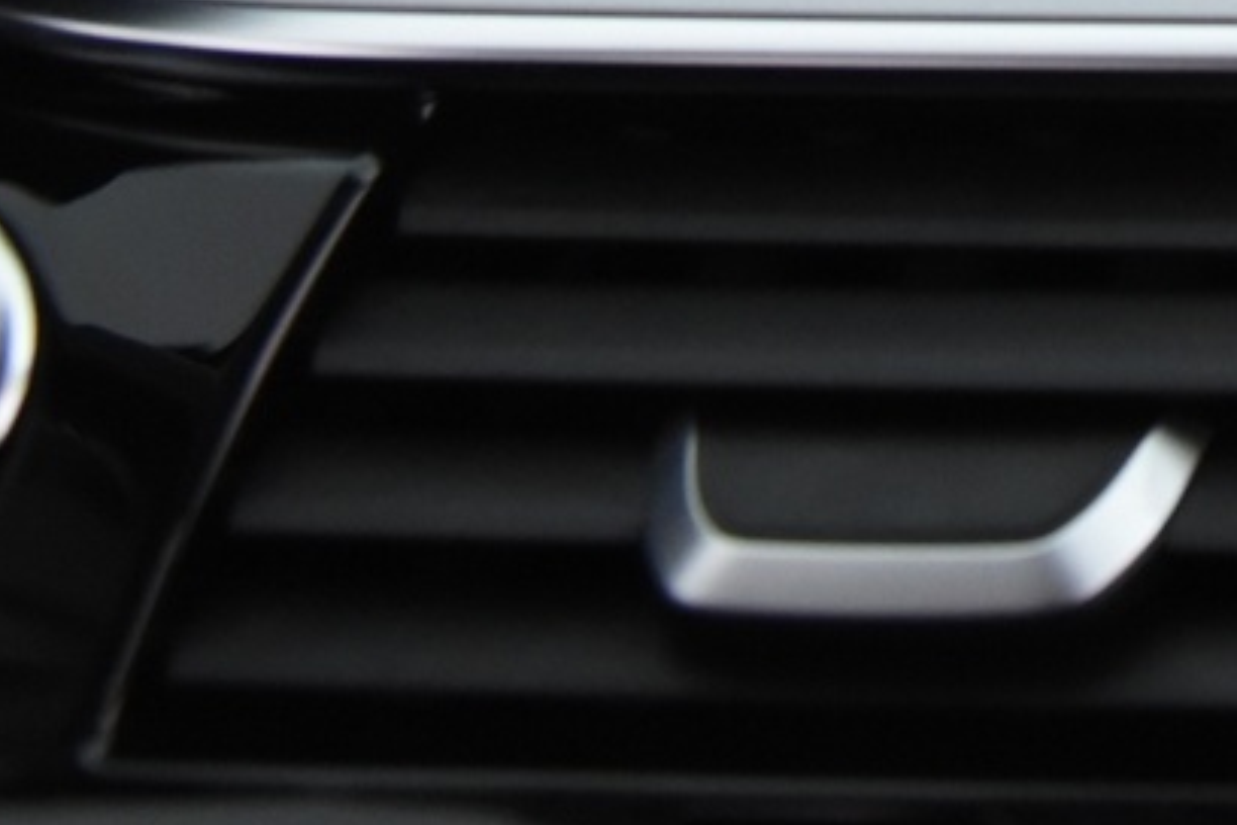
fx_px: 4364
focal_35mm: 127
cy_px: -710
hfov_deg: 14.7
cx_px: 1977
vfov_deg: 10.1
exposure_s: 1/50
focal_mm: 32
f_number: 4
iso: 4000
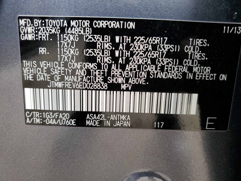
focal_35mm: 26
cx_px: 120
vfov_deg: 53.1
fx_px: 181
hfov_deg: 67.3
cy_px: 90
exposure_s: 1/278
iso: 50
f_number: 1.5
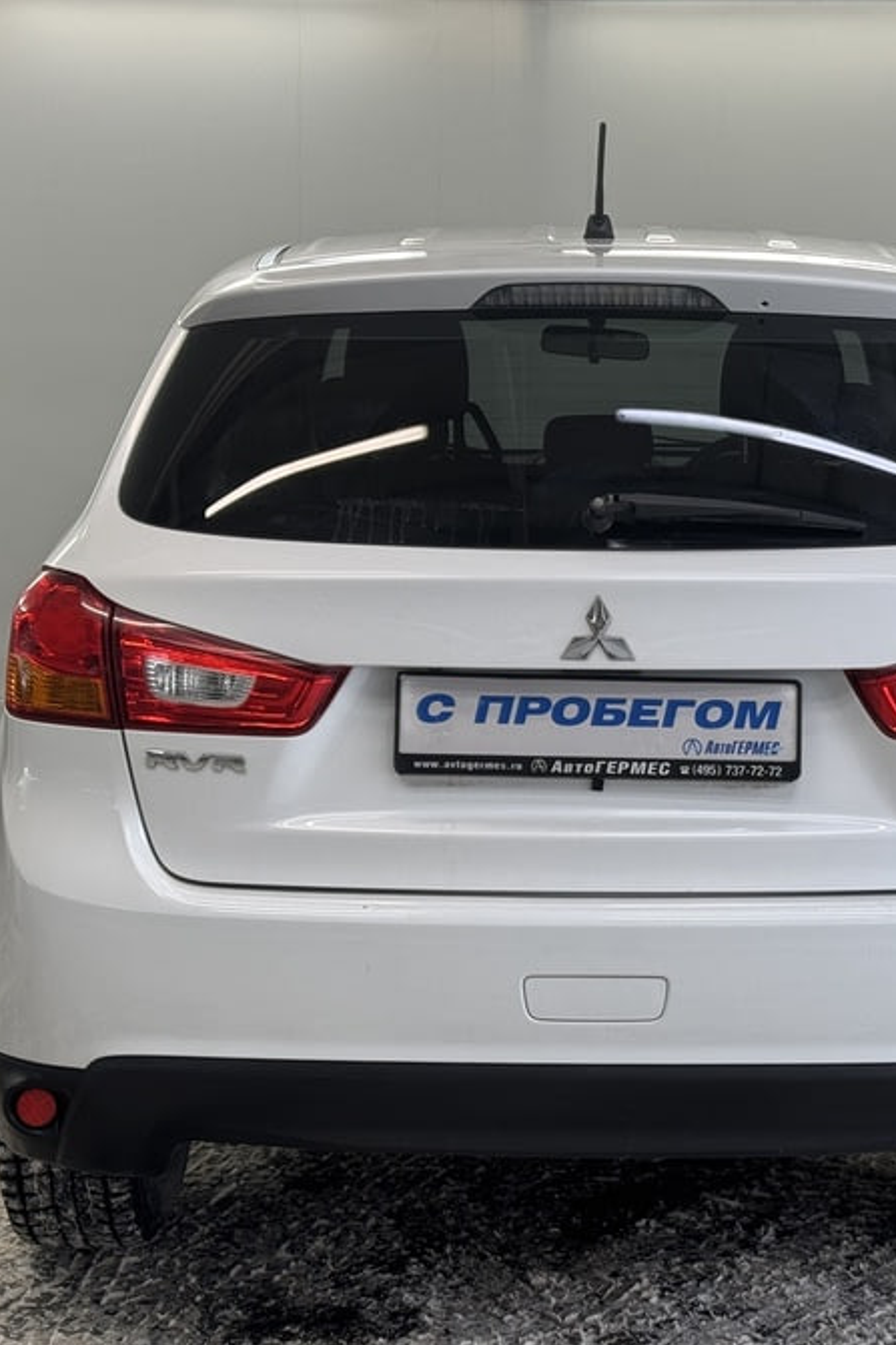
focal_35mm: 67
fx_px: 2502
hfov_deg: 20.2
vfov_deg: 30.1
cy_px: 675
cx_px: 591
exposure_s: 1/195
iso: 50
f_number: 1.78
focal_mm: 6.76
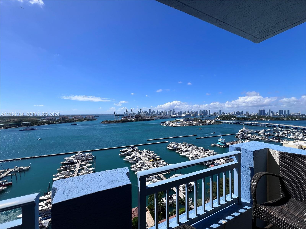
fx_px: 115
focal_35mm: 13
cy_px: 114
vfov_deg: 89.9
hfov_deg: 106.2
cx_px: 153
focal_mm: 1.57
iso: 32
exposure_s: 1/2874
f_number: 1.8
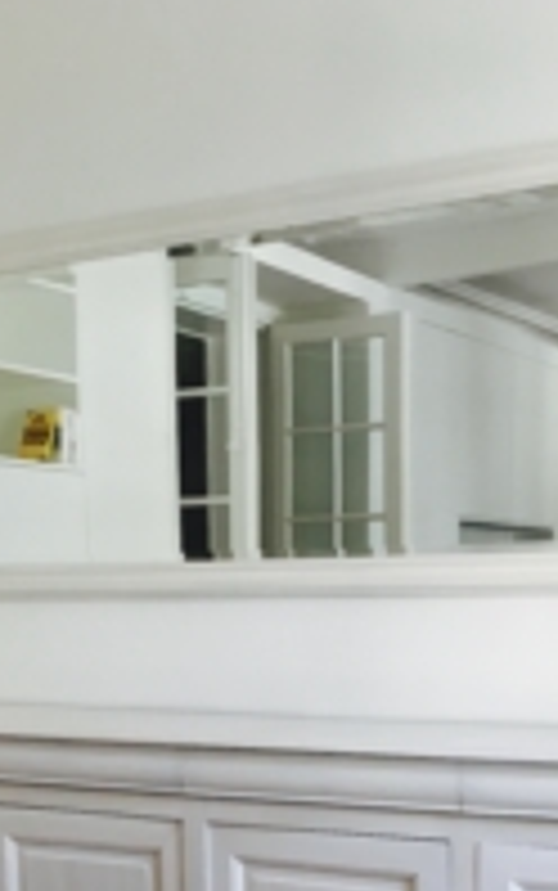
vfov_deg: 31.0
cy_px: 846
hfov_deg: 21.0
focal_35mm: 62
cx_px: 252
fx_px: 1506
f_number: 2.2
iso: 40
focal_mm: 4.15
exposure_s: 1/33
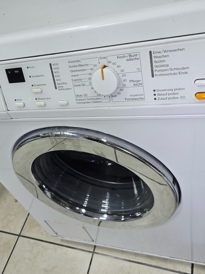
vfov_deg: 53.5
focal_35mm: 34
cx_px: 84
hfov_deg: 41.6
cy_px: 108
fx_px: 268
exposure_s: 1/100
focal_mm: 6.3
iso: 320
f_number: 1.7
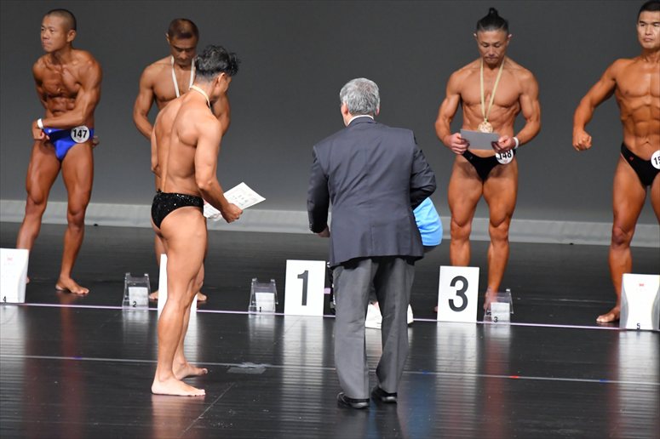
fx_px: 5772
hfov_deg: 6.5
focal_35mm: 315
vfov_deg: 4.4
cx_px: 330
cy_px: 220
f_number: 5.6
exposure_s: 1/400
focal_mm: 210
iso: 5000
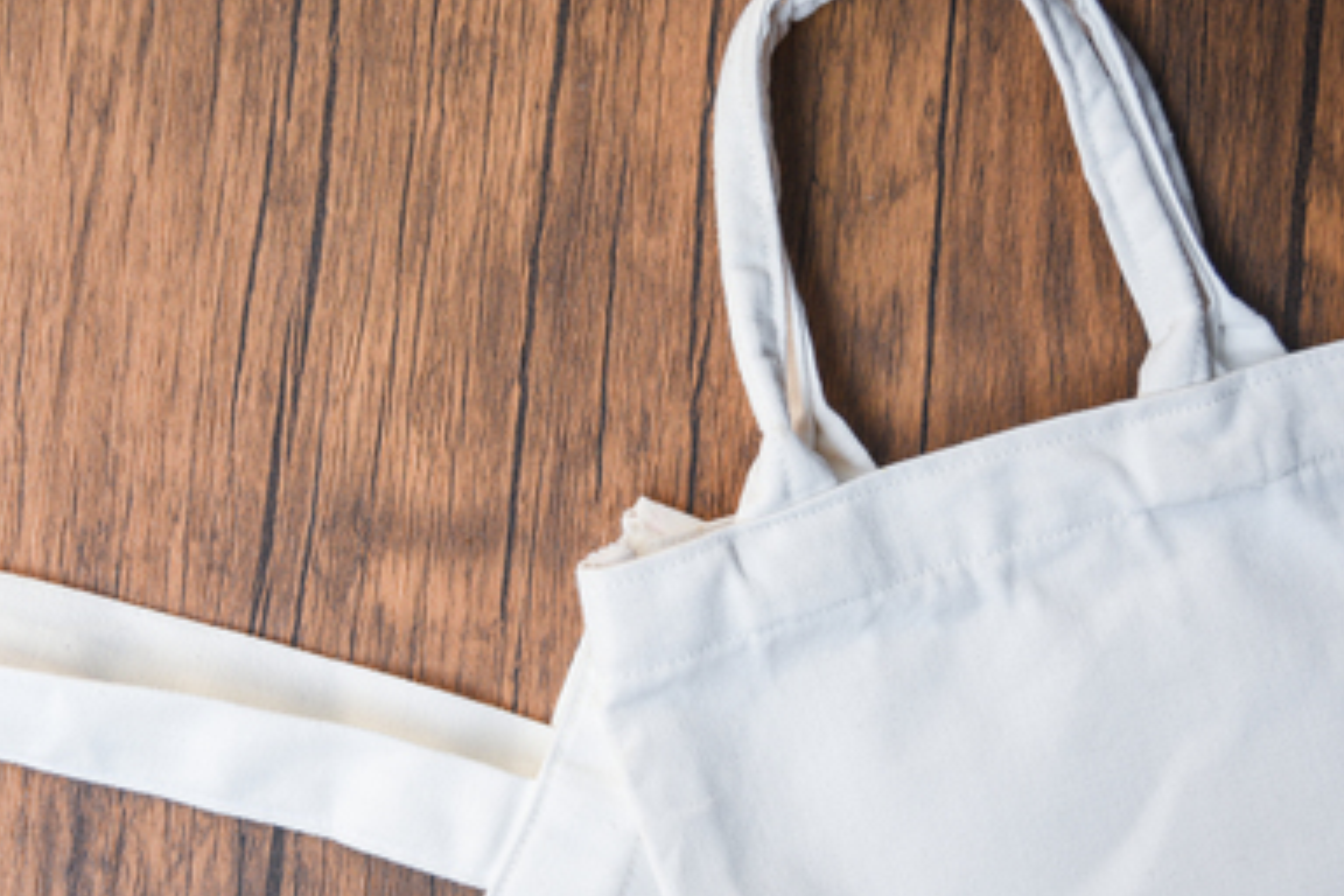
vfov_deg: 17.0
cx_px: 462
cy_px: 569
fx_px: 2986
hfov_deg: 25.2
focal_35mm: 80
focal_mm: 48
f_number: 4
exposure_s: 1/200
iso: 200
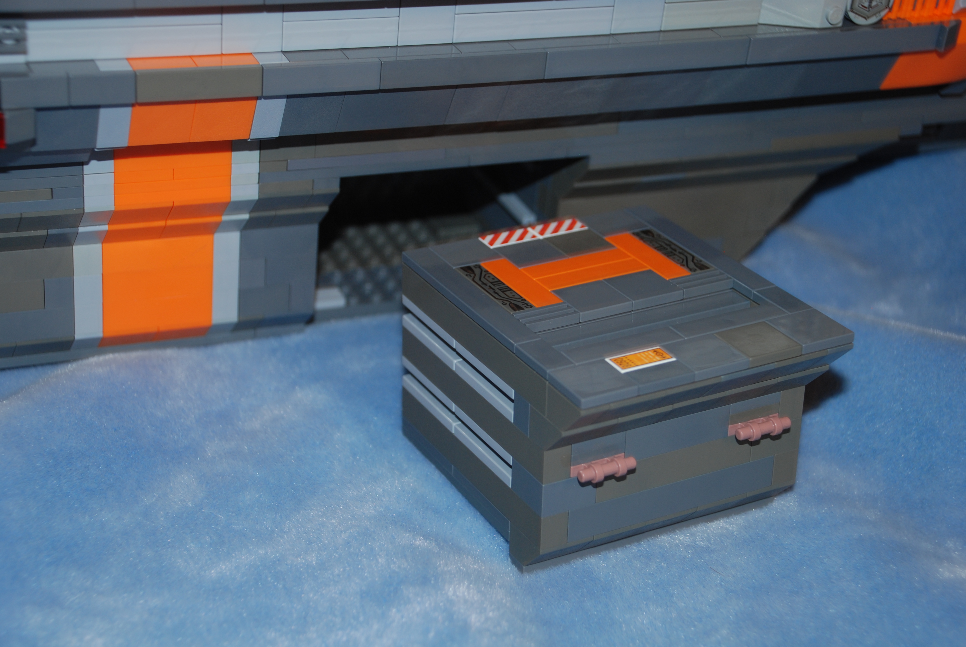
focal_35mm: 72
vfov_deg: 19.0
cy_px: 324
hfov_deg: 28.0
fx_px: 1934
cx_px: 483
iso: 200
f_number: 4.8
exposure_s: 1/3
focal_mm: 48
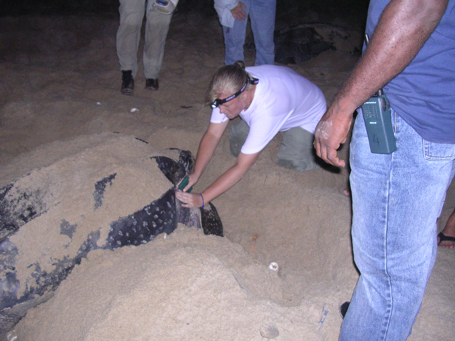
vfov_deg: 36.8
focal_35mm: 39
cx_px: 222
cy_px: 171
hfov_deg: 47.9
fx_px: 513
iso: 328
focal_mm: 5.8
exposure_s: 1/60.1
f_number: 2.8
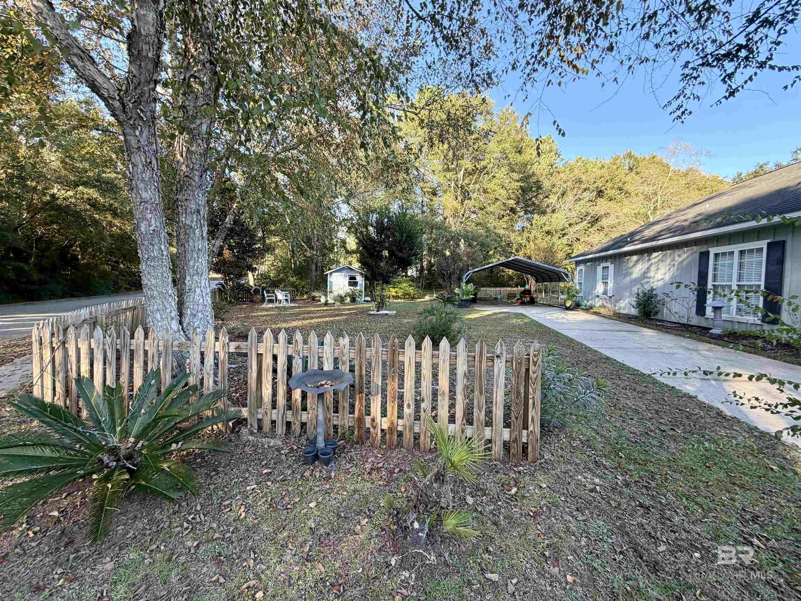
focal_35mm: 14
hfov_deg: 102.1
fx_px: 324
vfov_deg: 85.7
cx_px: 400
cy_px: 300
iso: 64
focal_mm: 2.22
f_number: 2.2
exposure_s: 1/143
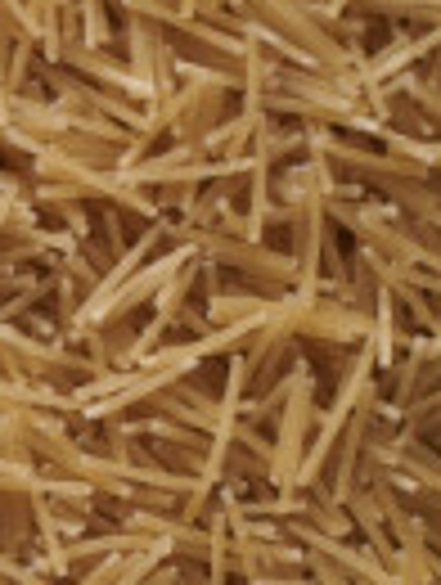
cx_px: -1264
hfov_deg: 4.6
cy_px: 598
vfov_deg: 6.7
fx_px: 4995
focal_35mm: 295
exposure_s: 1/100
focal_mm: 50
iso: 160
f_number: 8
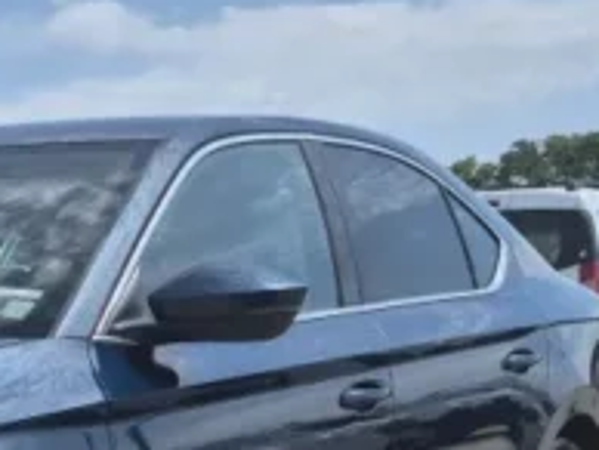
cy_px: 586
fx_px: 1577
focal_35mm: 91
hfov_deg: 19.4
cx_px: -241
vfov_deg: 15.5
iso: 25
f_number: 1.8
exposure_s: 1/2328
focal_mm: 5.4
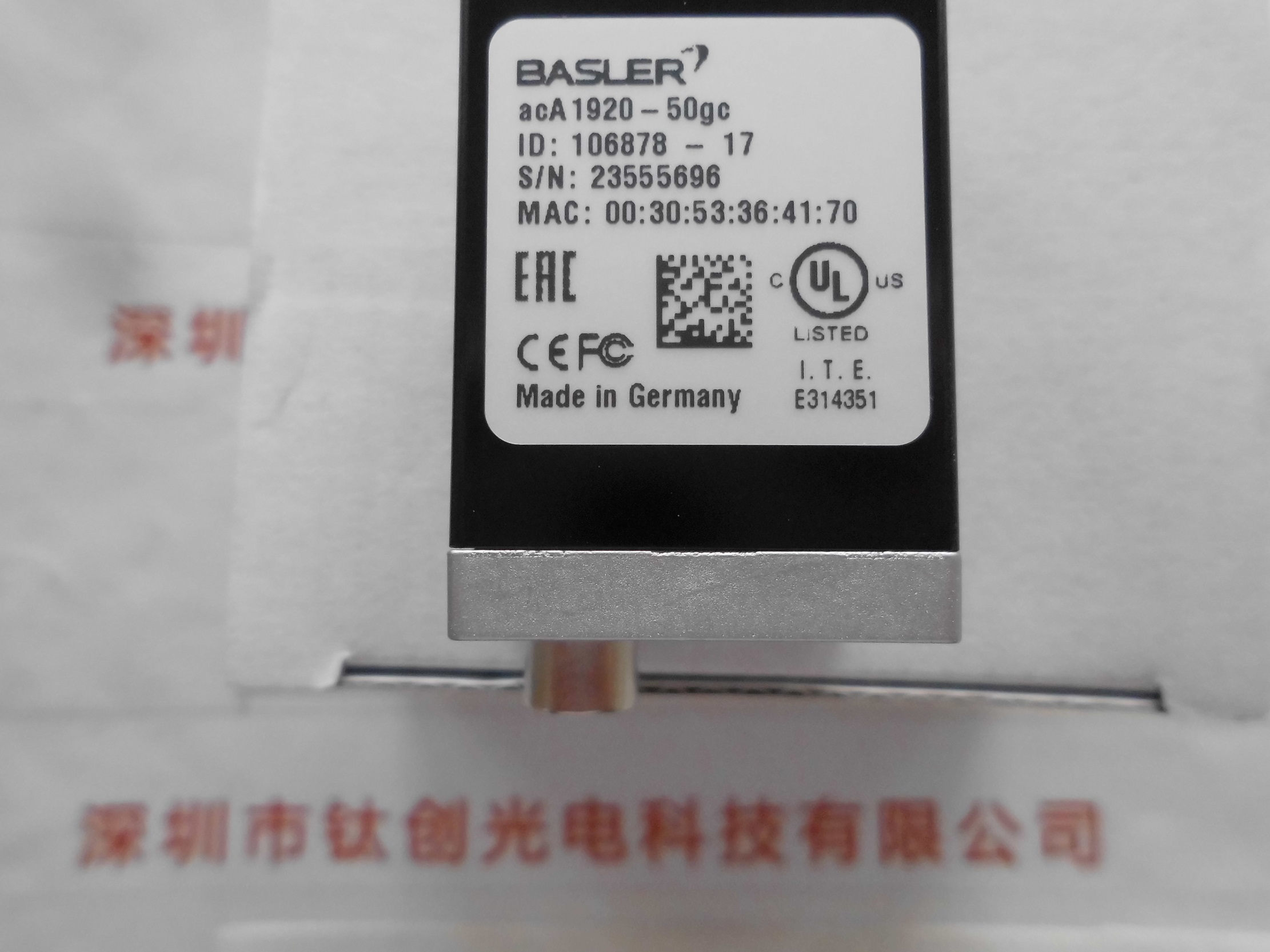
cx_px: 635
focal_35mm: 26
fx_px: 954
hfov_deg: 67.3
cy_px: 476
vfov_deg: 53.1
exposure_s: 1/30
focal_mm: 4.6
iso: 200
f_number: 3.2
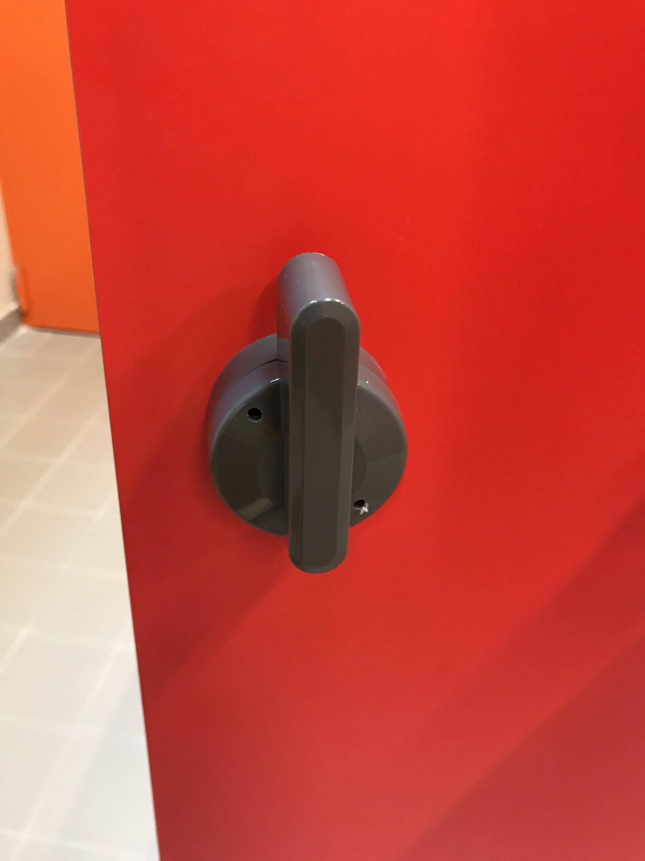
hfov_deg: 49.7
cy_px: 430
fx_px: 696
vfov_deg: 63.4
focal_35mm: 28
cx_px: 322
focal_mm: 3.99
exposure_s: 1/15
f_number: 1.8
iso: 64
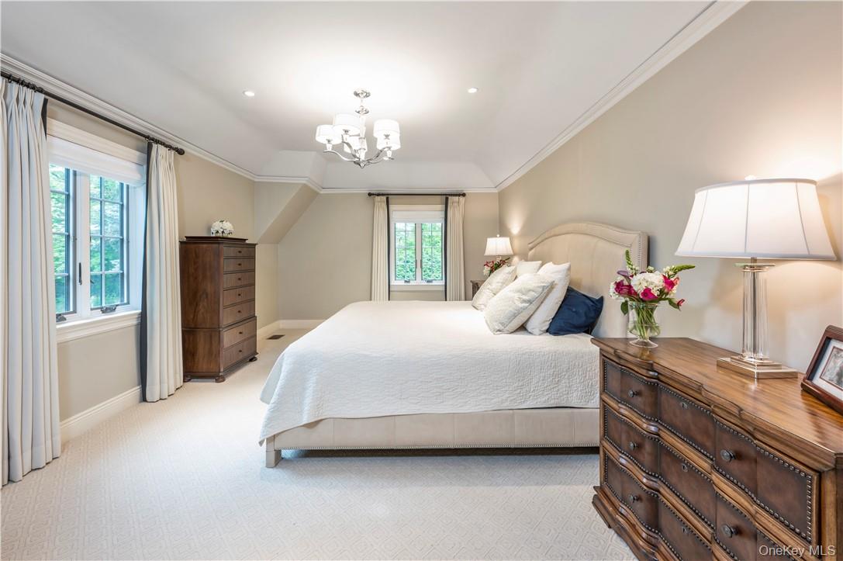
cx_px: 422
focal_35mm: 14
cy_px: 280
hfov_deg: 104.3
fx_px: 328
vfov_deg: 81.1
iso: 200
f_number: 11
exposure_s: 1
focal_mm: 14
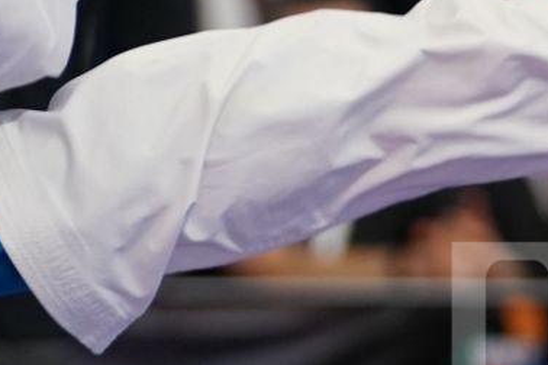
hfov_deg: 3.3
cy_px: -140
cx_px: 587
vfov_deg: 2.2
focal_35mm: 628
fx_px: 9559
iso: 2000
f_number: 2.8
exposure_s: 1/1000
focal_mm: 132
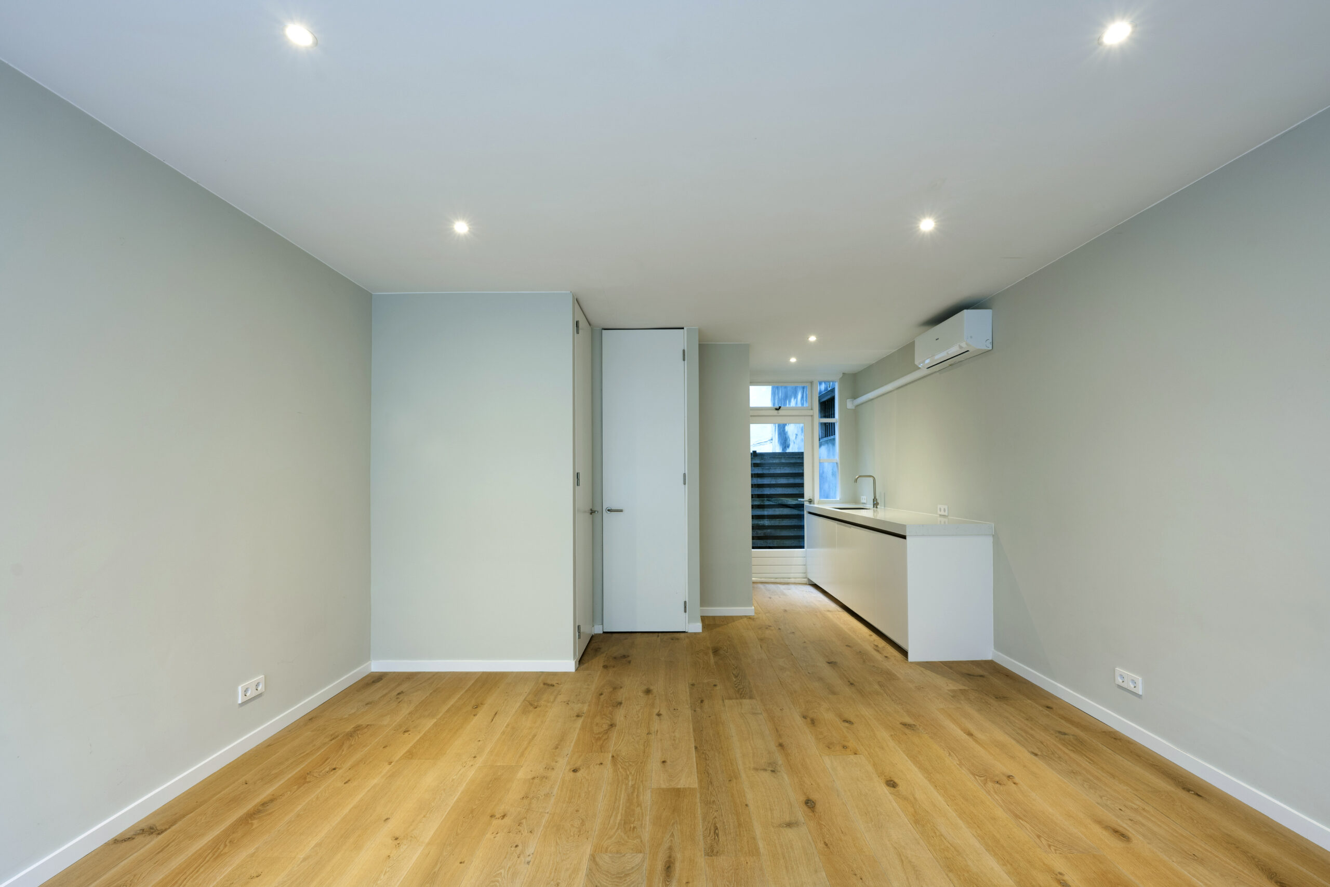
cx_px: 665
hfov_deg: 104.3
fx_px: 517
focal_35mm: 14
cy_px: 444
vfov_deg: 81.2
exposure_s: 1/1.67
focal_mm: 14
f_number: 9
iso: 100
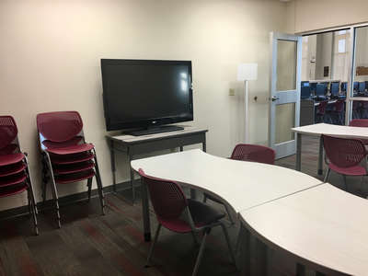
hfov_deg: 61.7
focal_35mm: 29
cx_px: 184
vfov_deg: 48.2
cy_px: 138
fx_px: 308
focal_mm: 4.15
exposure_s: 1/15
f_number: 2.2
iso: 25
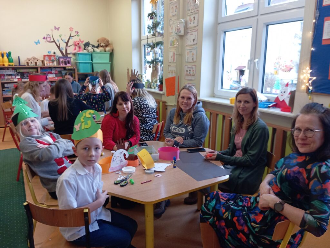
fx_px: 267
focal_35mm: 28
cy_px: 124
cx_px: 165
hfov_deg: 63.4
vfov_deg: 49.9
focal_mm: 4.22
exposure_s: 1/33.3
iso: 284
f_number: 1.8
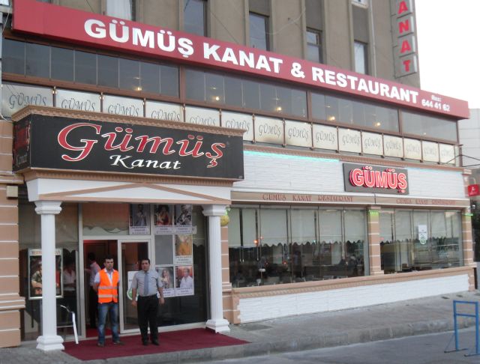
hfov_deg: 53.7
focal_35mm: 34
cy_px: 182
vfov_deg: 42.1
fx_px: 474
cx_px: 240
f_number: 2.8
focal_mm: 6
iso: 100
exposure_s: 1/45
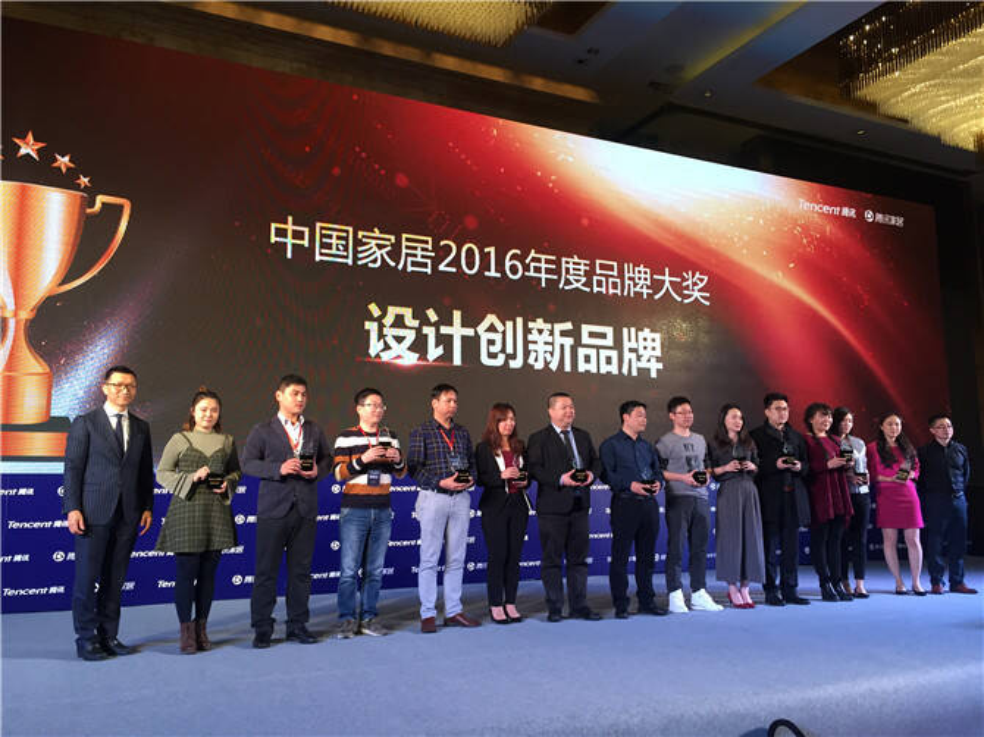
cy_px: 368
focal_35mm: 29
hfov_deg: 61.7
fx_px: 824
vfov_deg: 48.2
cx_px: 492
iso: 40
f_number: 2.2
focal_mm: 4.15
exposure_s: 1/30
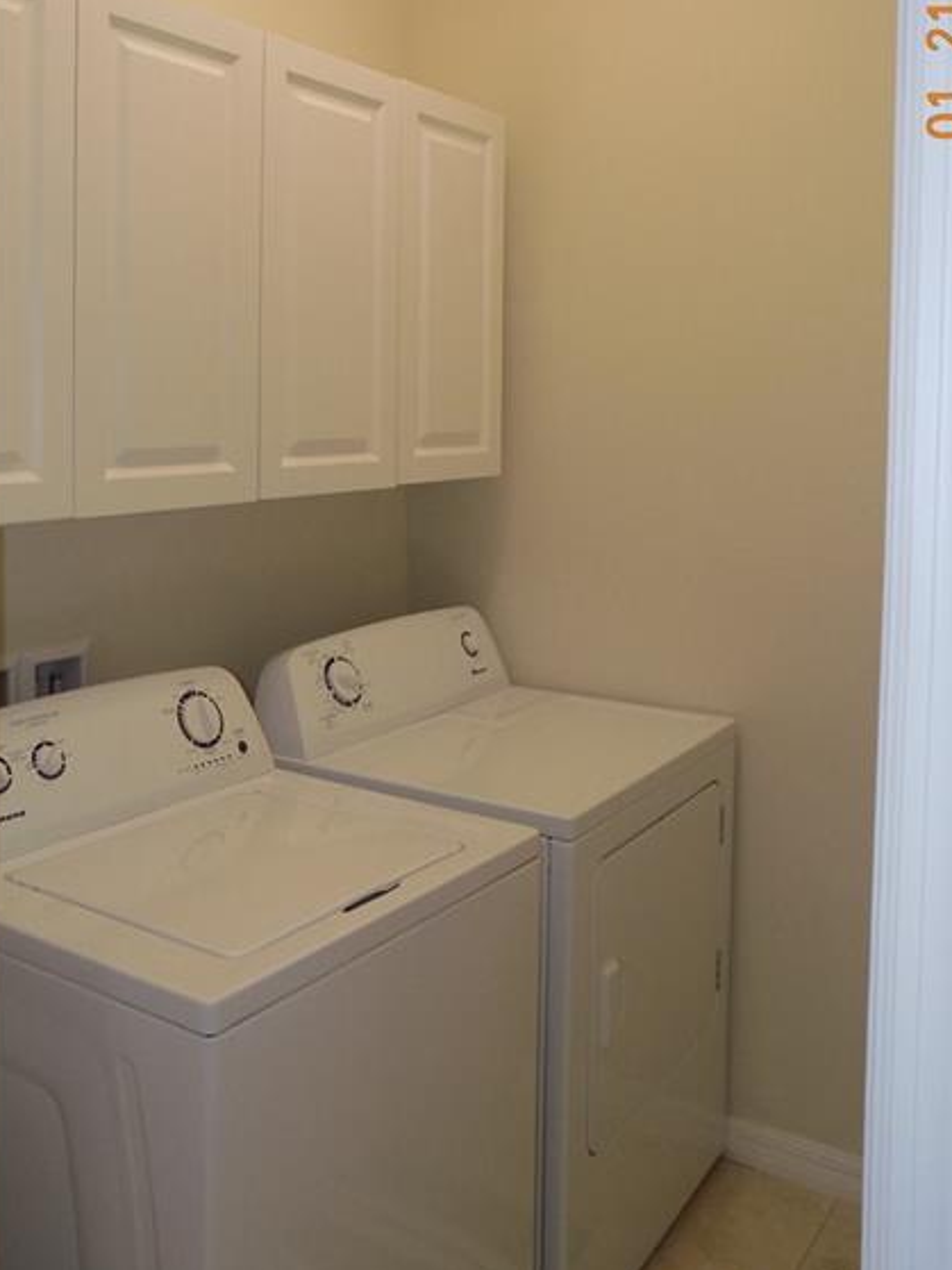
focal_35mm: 33
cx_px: 443
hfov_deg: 42.9
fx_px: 1211
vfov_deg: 54.6
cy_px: 466
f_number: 3.1
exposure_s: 1/30
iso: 80
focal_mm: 4.3
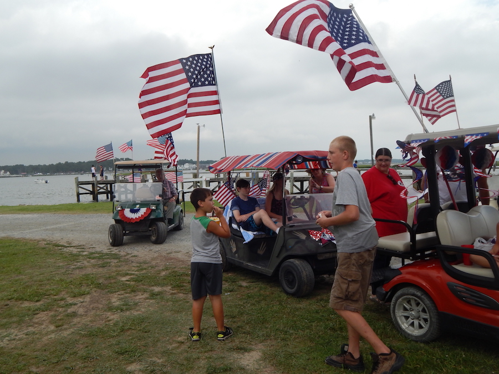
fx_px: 447
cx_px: 250
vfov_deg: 45.4
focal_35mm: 31
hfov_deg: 58.4
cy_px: 187
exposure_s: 1/1000
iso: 125
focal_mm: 5.6
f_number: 3.2
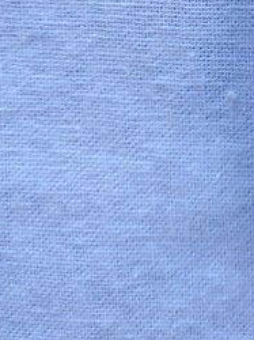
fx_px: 813
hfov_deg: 16.4
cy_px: -90
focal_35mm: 83
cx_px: 361
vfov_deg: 21.5
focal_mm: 4.75
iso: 160
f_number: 1.65
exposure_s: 1/100
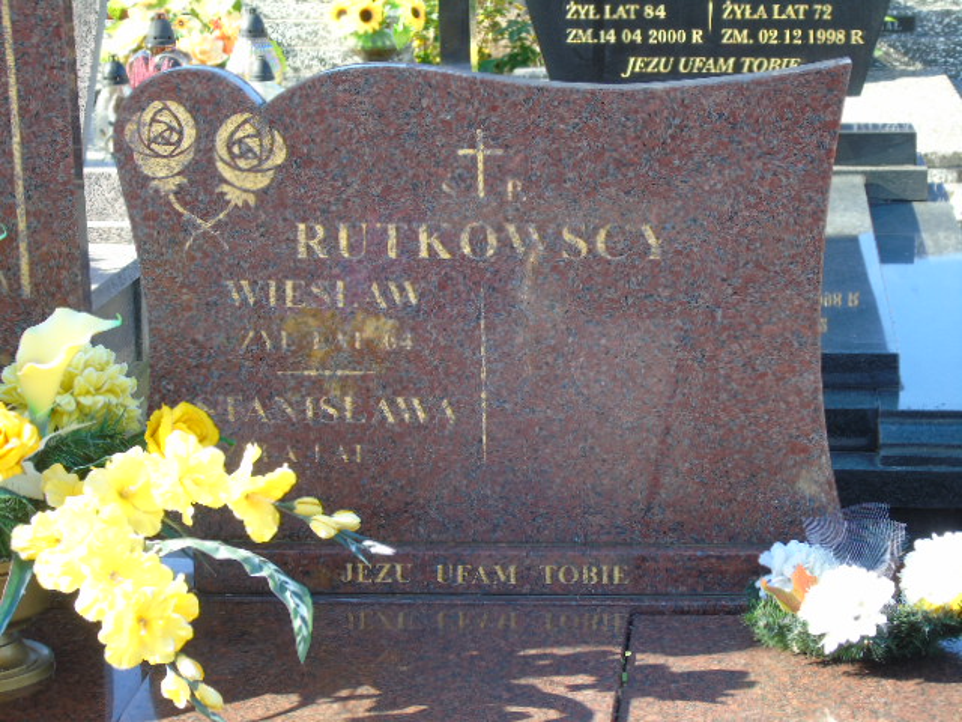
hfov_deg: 20.9
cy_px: 361
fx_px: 2612
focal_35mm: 94
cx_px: 481
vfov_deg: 15.7
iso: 80
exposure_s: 1/80
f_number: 4.3
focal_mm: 17
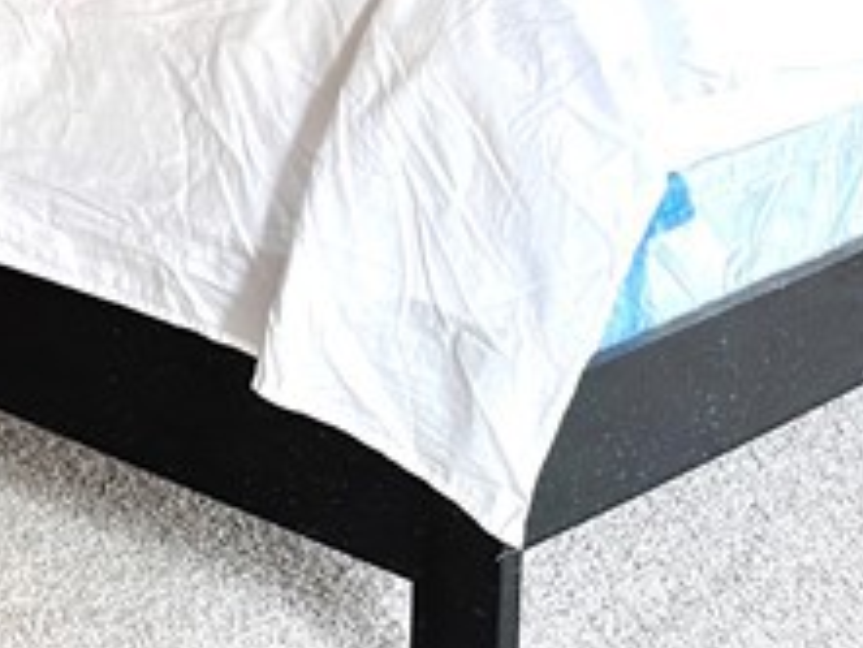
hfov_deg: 14.5
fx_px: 2769
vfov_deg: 12.1
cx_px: -898
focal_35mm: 111
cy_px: -574
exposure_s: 1/121
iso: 125
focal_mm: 6.86
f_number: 1.78
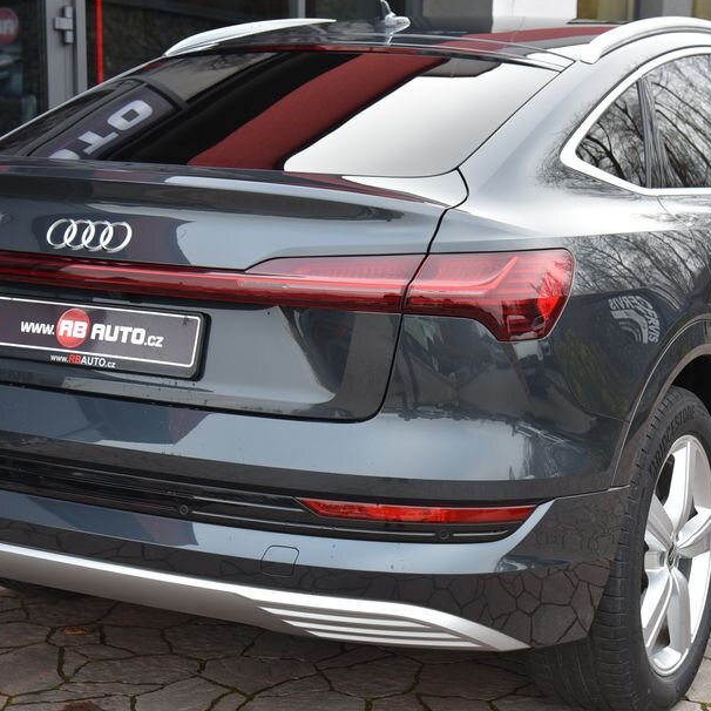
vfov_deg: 25.0
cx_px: 385
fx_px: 1603
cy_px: 352
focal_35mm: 69
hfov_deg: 25.0
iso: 500
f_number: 5
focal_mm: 48
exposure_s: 1/100
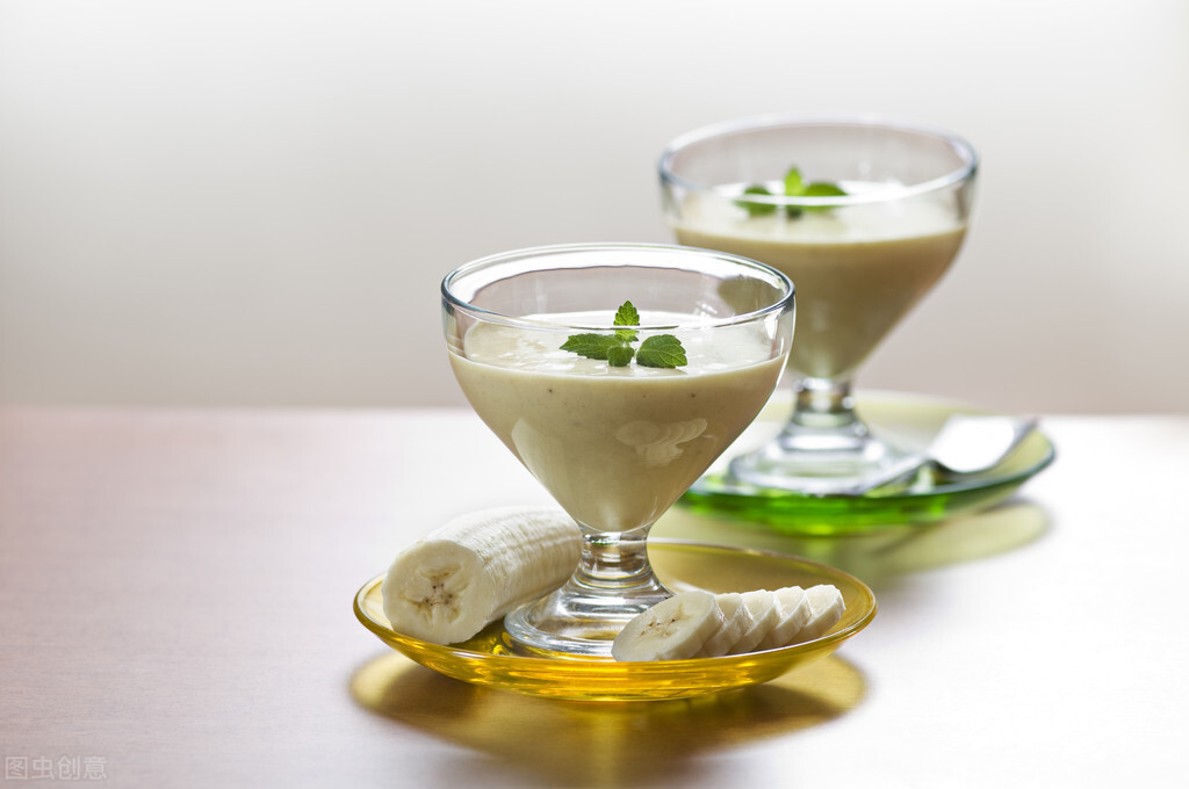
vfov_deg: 8.1
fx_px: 5542
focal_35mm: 168
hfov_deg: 12.2
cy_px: 394
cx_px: 594
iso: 100
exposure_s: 1/6
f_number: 4.5
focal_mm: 112
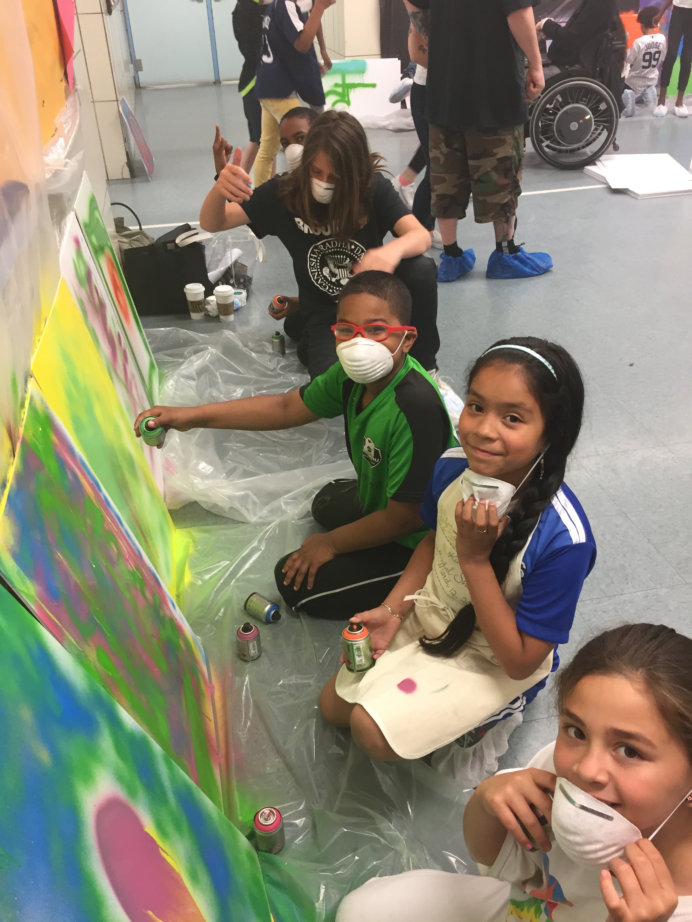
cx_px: 346
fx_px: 773
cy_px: 461
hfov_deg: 48.2
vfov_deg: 61.7
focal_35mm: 29
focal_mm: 4.15
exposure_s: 1/30
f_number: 2.2
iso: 100
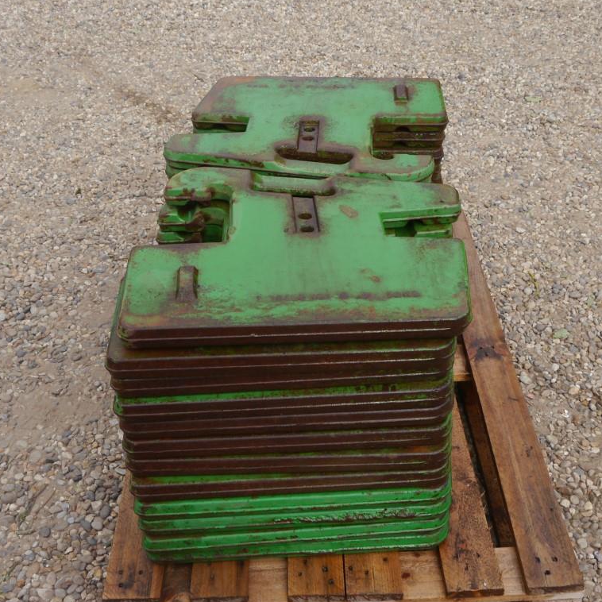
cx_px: 312
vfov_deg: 39.2
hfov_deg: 39.2
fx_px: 846
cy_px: 300
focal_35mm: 43
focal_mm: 18
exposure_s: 1/200
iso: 160
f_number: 6.3
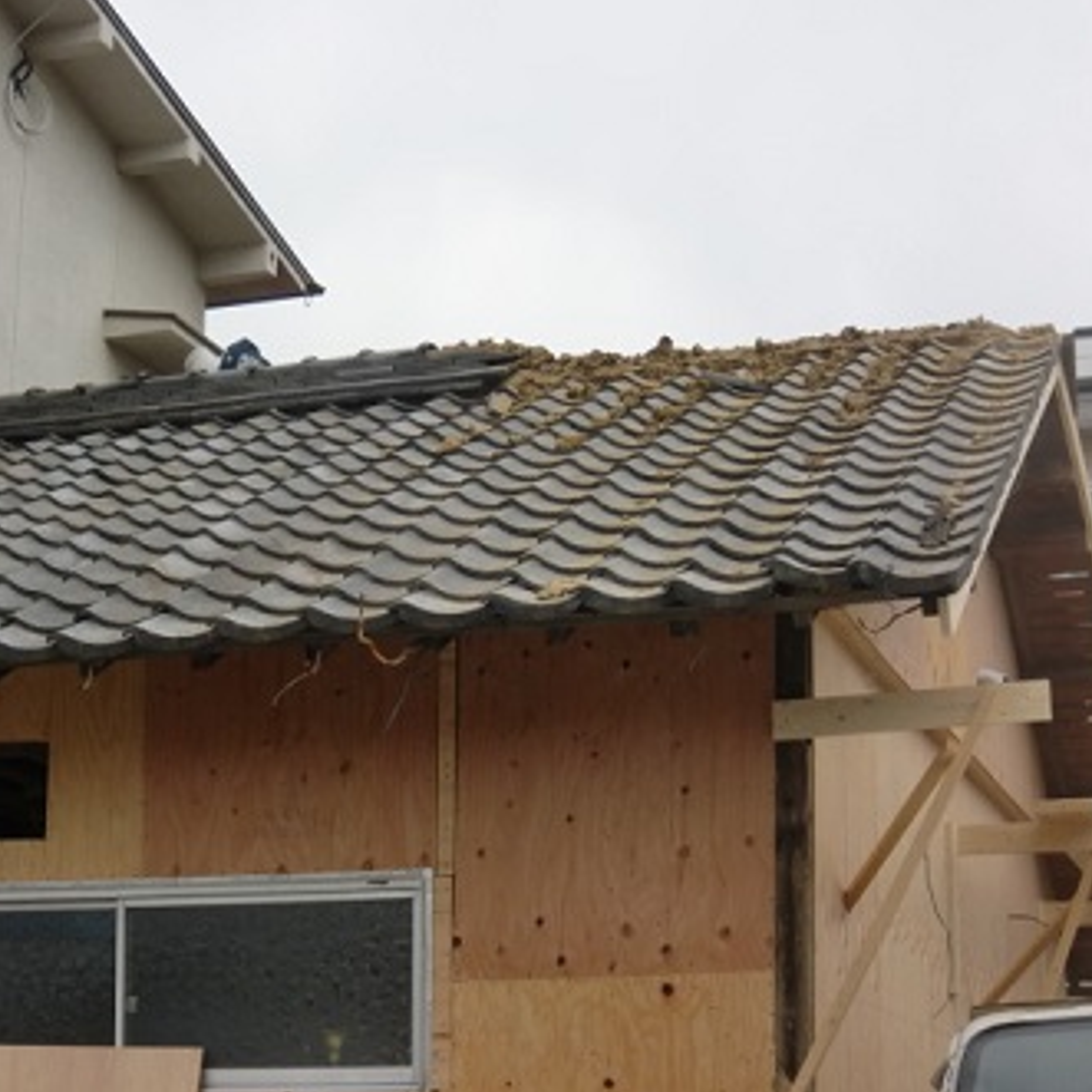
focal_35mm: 79
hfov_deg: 21.9
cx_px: 393
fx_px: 2820
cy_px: 544
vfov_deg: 21.9
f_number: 4.6
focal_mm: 11.5
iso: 64
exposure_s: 1/125
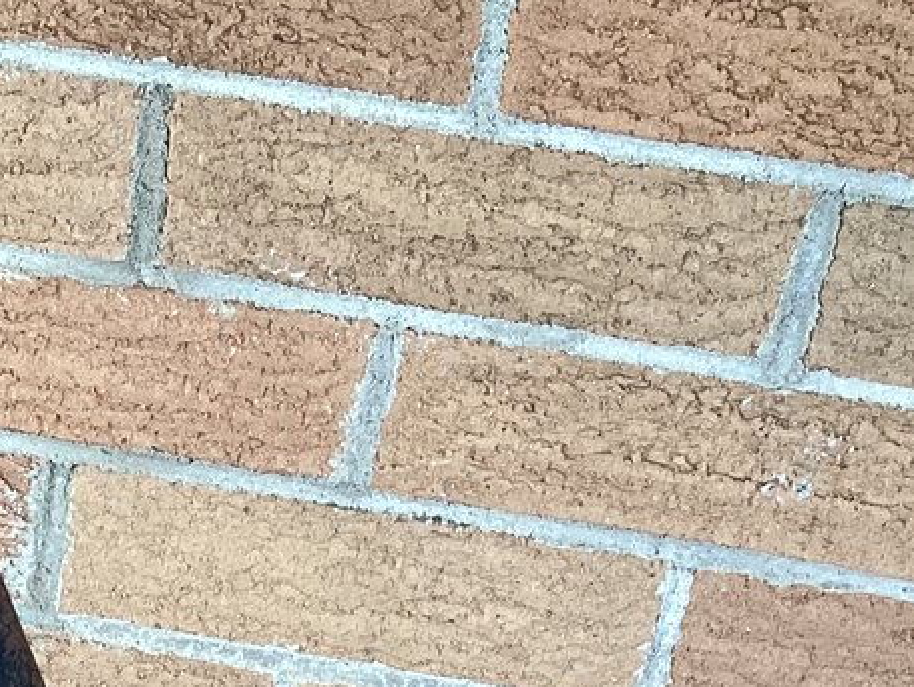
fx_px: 2722
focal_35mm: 103
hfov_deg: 18.3
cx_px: -107
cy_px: 1100
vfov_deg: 13.4
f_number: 2.4
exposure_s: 1/60
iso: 80
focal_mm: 3.3
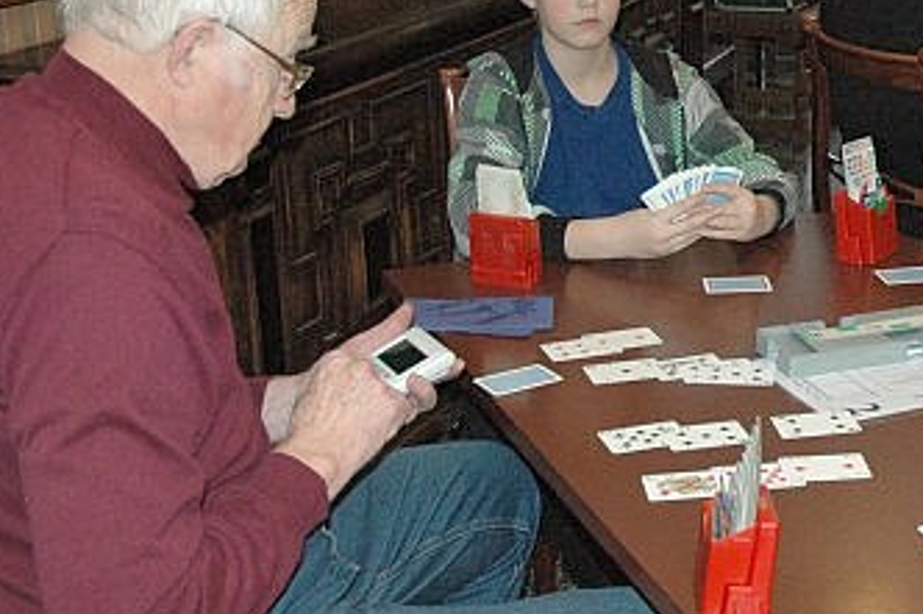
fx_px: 1740
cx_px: 773
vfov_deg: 20.0
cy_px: 231
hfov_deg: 28.9
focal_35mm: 68
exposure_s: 1/60
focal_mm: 25
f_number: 5
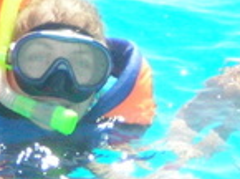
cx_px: 139
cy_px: 31
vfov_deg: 1.6
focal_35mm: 911
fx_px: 6301
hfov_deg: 2.2
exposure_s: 1/1000
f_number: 3.8
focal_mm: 27.3
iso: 200
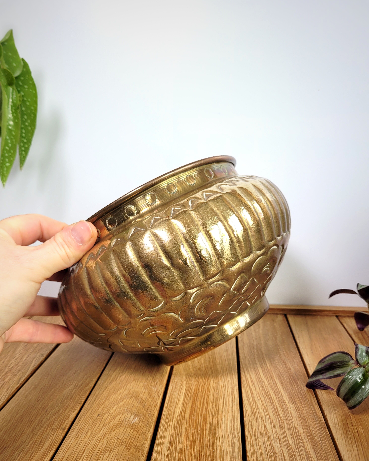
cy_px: 251
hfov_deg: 51.5
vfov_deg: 62.1
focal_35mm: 28
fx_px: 382
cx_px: 180
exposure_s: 1/338
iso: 40
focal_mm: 5.4
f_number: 1.8
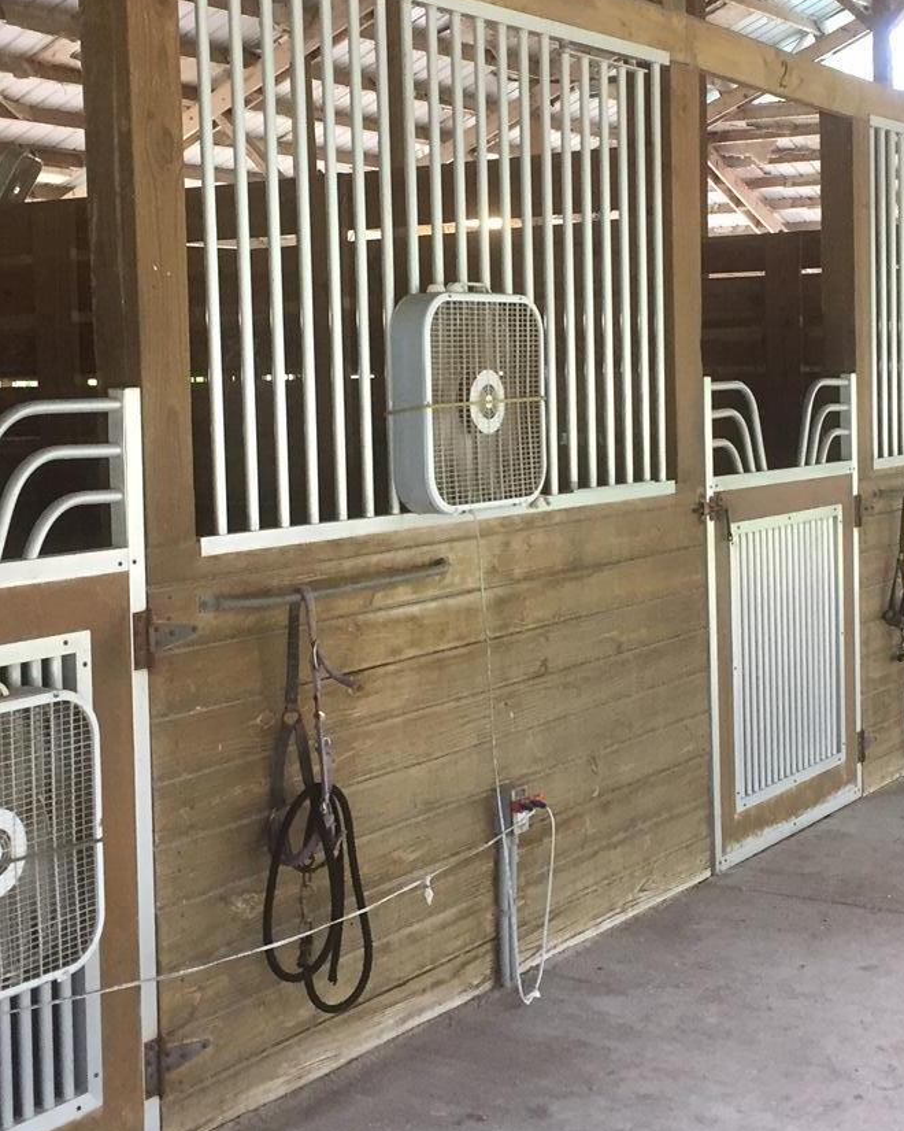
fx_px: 1873
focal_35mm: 56
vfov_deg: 33.5
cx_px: 552
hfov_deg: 27.1
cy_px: 489
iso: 50
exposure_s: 1/30
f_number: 2.2
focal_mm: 4.15
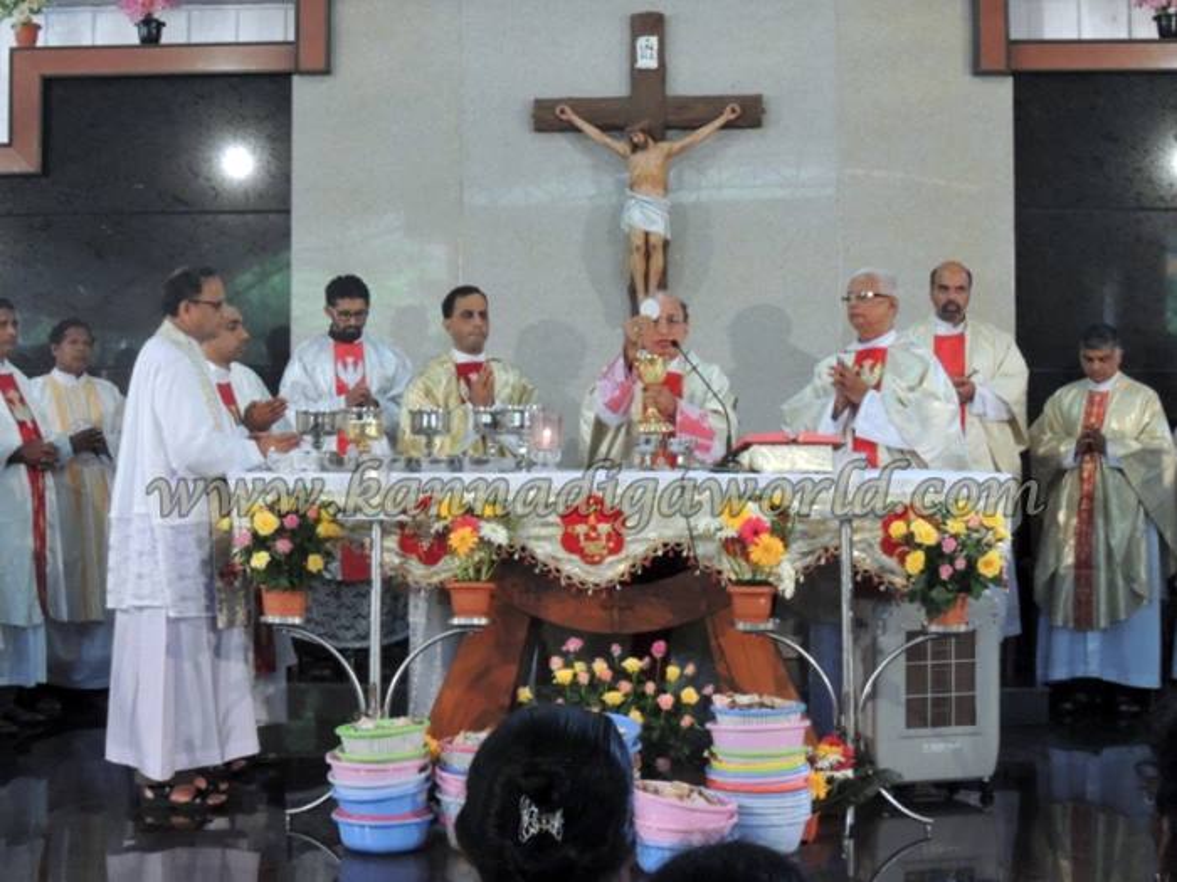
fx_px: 2040
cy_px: 441
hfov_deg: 32.2
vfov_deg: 24.4
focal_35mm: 60
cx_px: 588
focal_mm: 10.7
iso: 1600
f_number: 5.9
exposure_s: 1/100
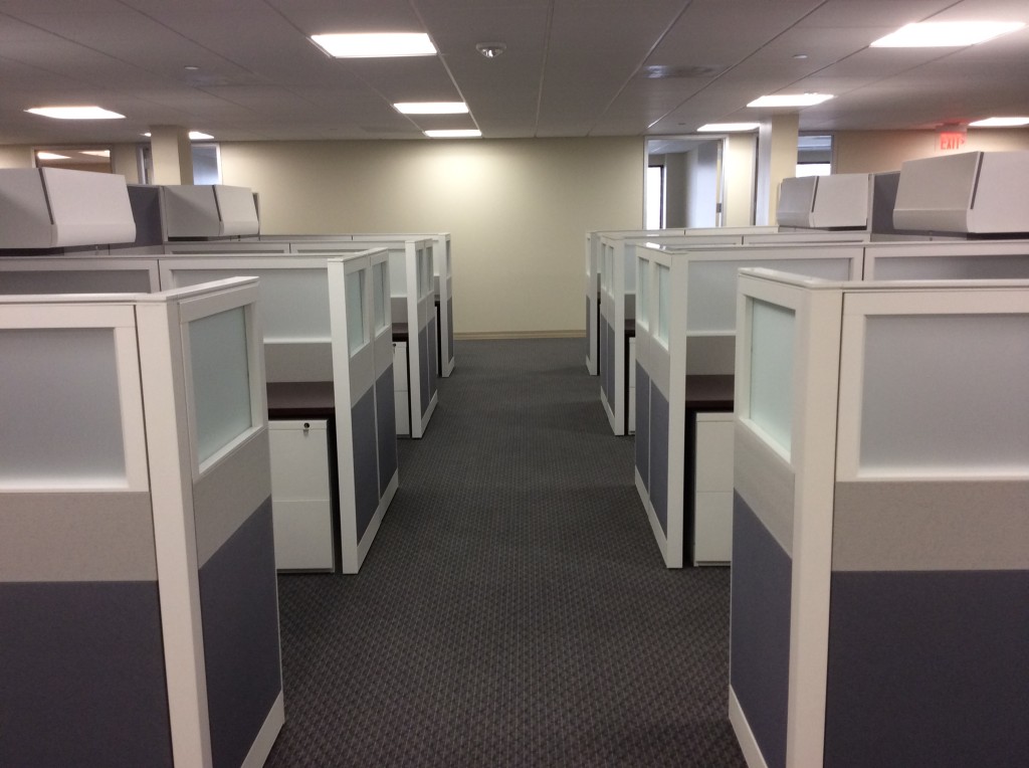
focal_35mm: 33
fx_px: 979
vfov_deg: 42.8
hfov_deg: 55.4
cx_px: 514
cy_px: 384
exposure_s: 1/24
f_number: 2.4
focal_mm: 3.3
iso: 64
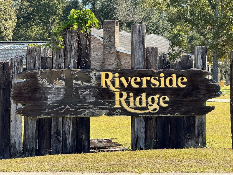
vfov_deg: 12.3
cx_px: 116
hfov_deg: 16.4
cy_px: 88
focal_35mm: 120
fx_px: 808
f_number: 2.8
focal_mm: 15.66
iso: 50
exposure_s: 1/293
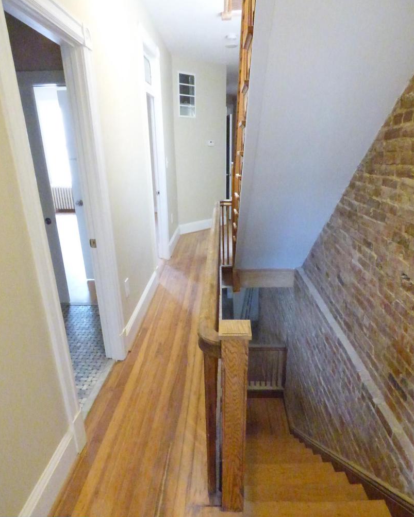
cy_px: 269
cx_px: 207
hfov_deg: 65.5
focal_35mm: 21
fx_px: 322
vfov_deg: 77.6
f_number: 6.3
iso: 3200
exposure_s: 1/60
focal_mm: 3.58
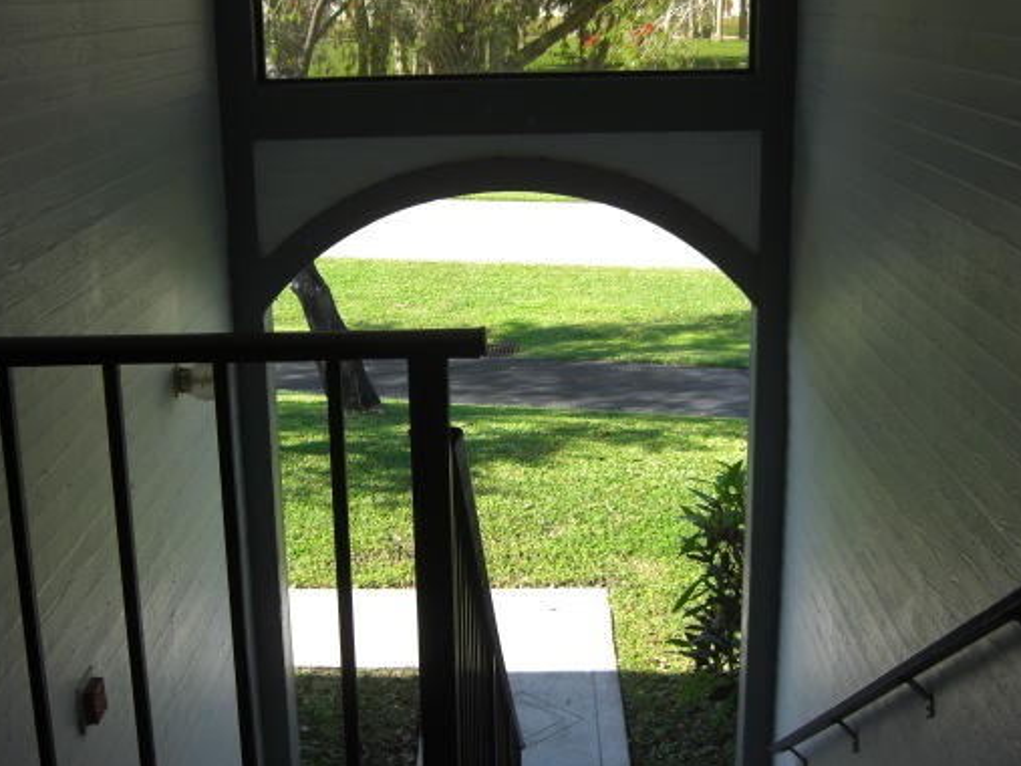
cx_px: 459
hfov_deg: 39.6
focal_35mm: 48
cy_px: 355
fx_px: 1415
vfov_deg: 30.2
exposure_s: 1/320
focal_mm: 7.9
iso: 80
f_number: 2.8
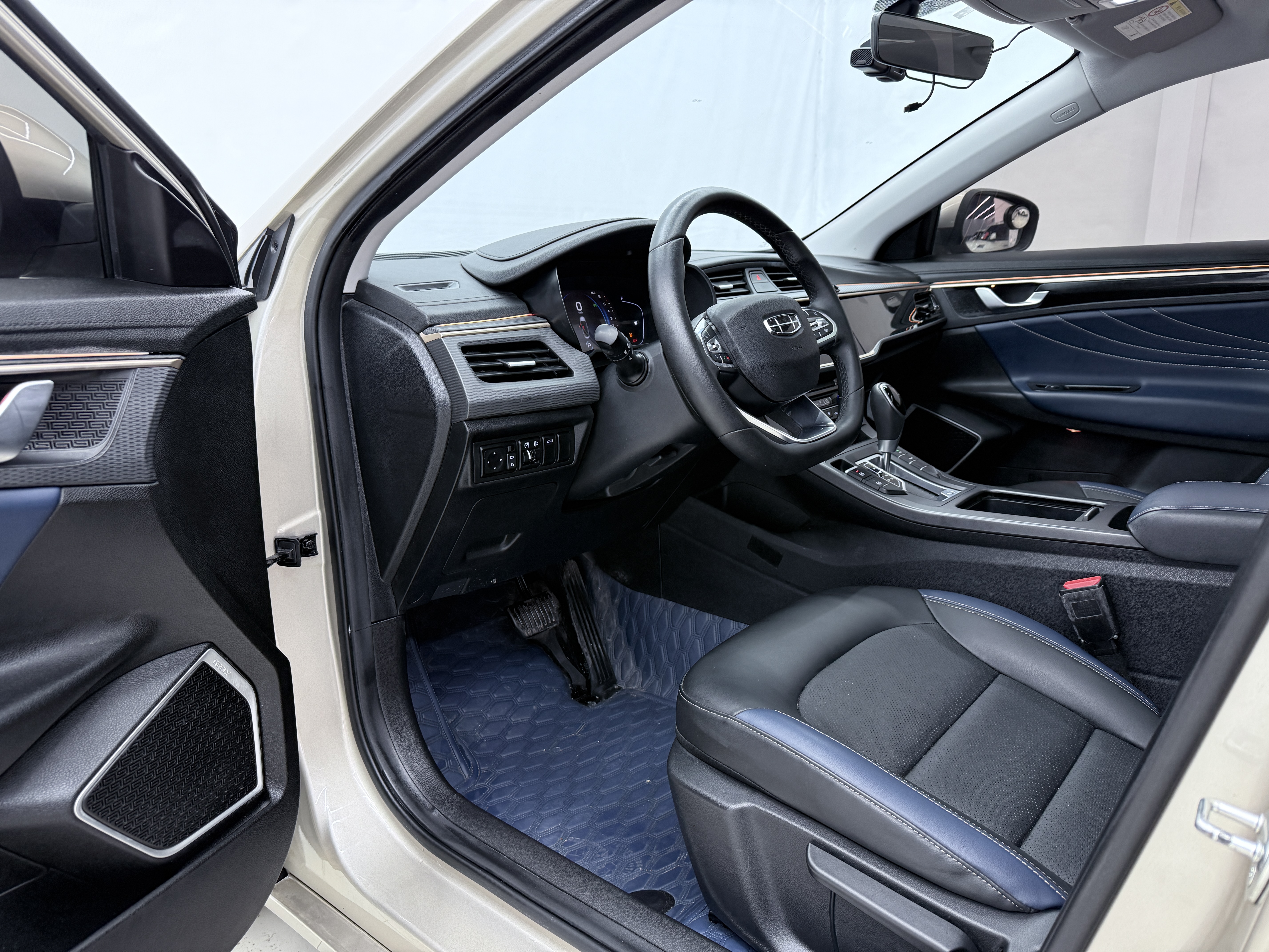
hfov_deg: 71.6
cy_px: 476
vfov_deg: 56.8
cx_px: 634
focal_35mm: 24
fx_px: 880
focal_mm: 6.76
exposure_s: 1/72
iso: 200
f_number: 1.78
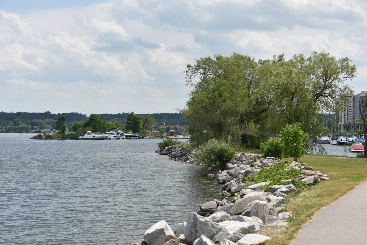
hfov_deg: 28.8
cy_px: 122
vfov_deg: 19.5
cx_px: 184
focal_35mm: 70
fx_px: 714
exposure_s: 1/320
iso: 100
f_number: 9
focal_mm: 70
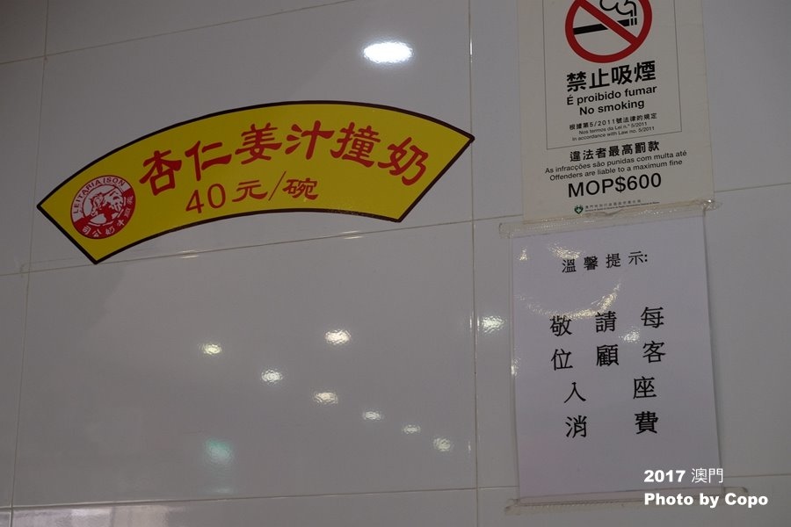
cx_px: 396
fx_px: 1296
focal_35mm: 59
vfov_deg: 23.0
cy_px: 264
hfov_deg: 33.9
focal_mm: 39
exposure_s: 1/60
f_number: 3.6
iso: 500
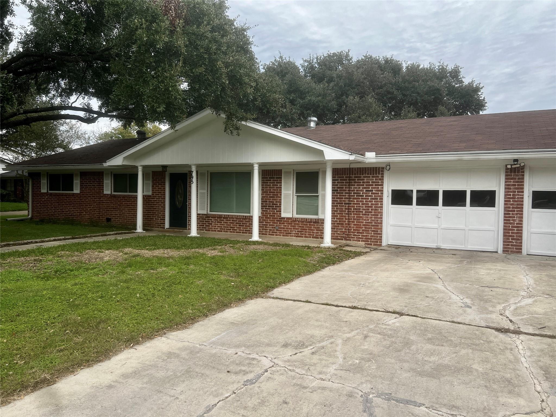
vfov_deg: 53.1
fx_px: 418
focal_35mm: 26
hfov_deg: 67.3
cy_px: 208
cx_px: 278
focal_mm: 5.7
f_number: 1.5
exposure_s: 1/894
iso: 50
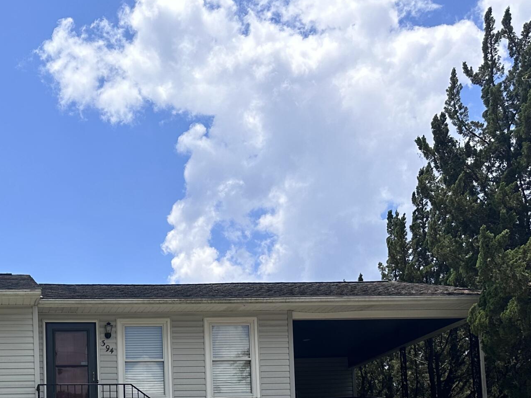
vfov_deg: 24.5
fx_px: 859
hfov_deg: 33.0
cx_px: 75
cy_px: 428
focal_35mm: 56
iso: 80
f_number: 1.78
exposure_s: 1/5525
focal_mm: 6.86
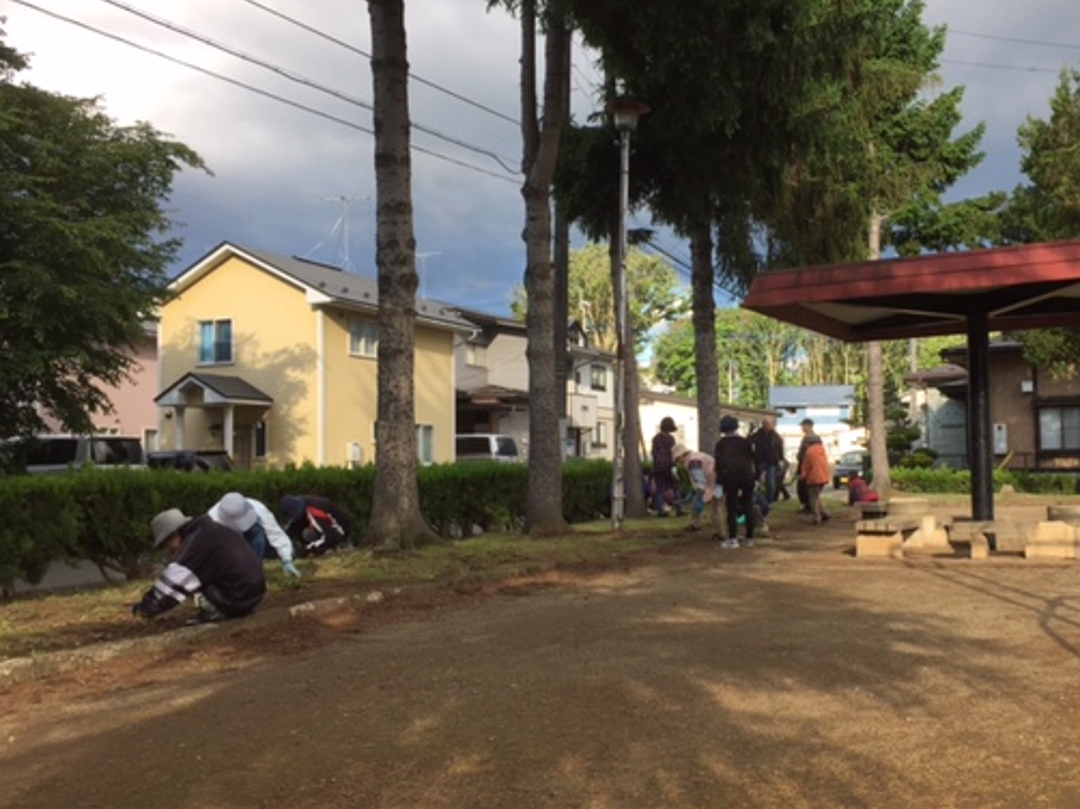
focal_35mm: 37
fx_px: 1154
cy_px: 415
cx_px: 656
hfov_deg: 49.8
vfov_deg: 38.6
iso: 32
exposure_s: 1/618
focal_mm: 4.15
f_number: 2.2
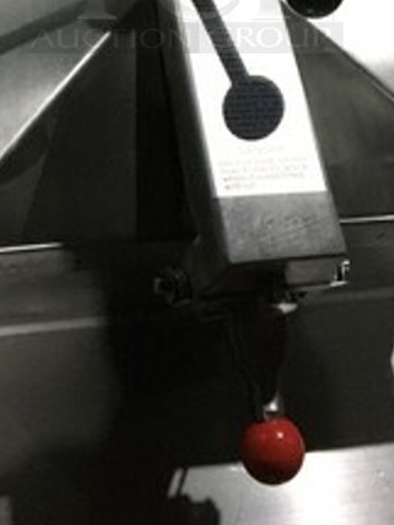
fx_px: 987
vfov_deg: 27.7
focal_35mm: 65
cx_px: 183
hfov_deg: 22.6
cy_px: -22
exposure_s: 1/30
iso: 200
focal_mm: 4.15
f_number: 2.2
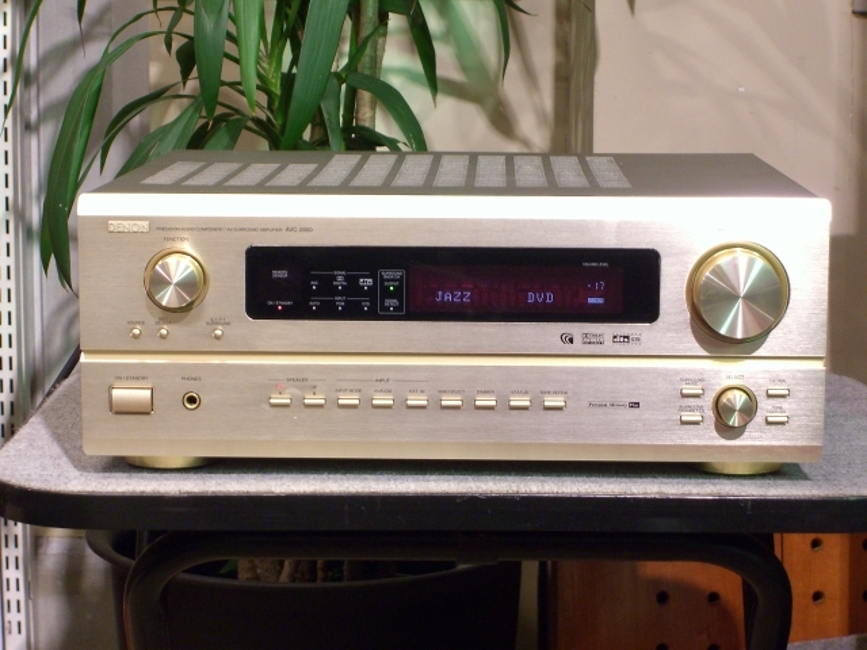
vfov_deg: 15.6
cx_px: 434
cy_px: 325
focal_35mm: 95
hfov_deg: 20.7
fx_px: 2379
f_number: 4.8
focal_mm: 19.7
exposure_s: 1/13
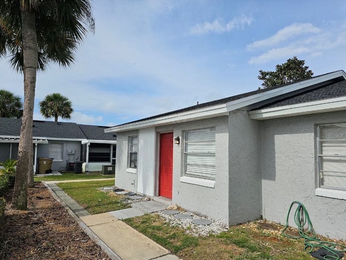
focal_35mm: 24
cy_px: 135
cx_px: 178
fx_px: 240
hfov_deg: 71.6
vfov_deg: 56.8
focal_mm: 6.3
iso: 16
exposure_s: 1/2000
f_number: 1.7
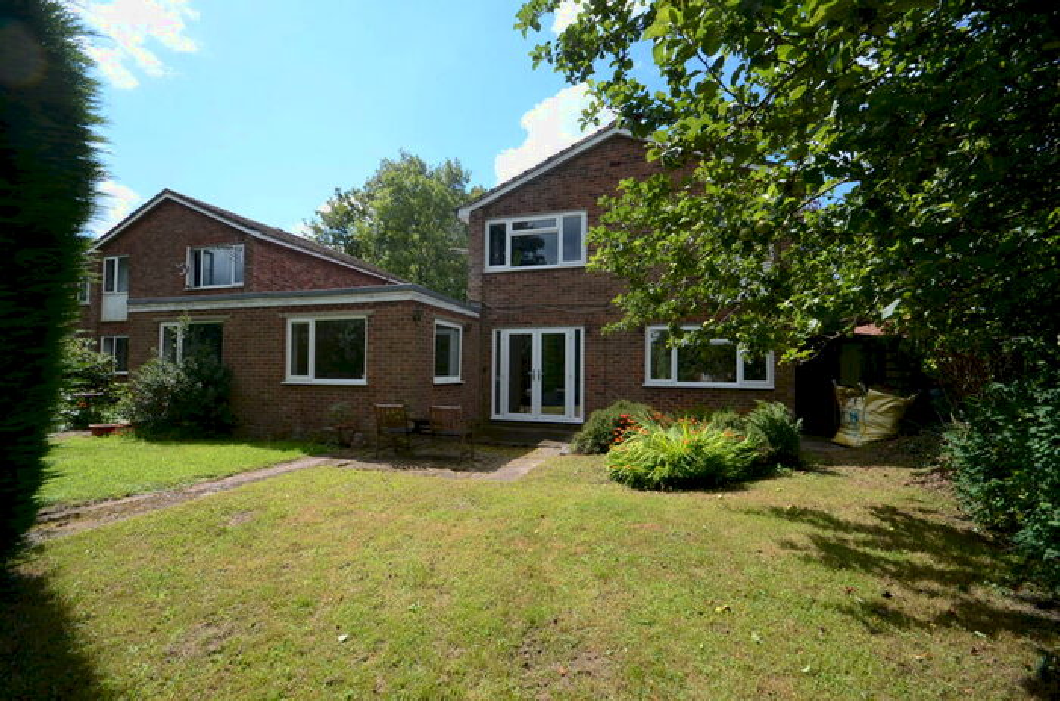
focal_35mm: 15
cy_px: 350
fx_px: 441
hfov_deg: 100.5
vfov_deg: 77.0
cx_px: 530
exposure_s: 1/200
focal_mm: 10
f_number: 7.1
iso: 100
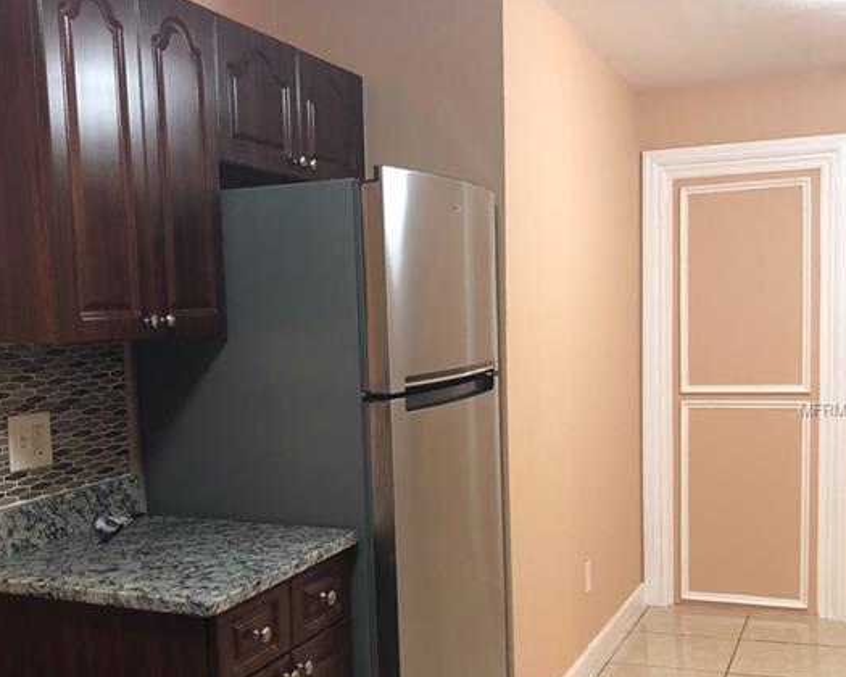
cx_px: 408
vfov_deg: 37.2
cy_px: 409
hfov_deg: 45.8
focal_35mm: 40
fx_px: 1002
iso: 80
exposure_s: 1/15
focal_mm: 3.99
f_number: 1.8
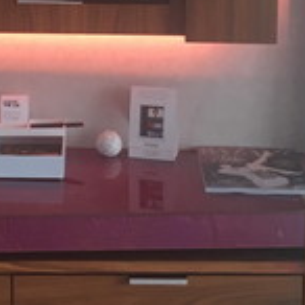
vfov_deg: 15.1
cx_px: 19
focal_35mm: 112
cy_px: -33
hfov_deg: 15.3
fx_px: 1116
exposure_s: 1/33
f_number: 2.2
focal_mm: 4.15
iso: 80
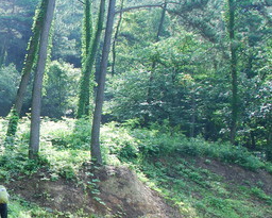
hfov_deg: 26.0
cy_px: 158
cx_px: -45
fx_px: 532
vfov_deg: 23.0
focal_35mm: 66
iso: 200
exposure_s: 1/60
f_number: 8
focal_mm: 20
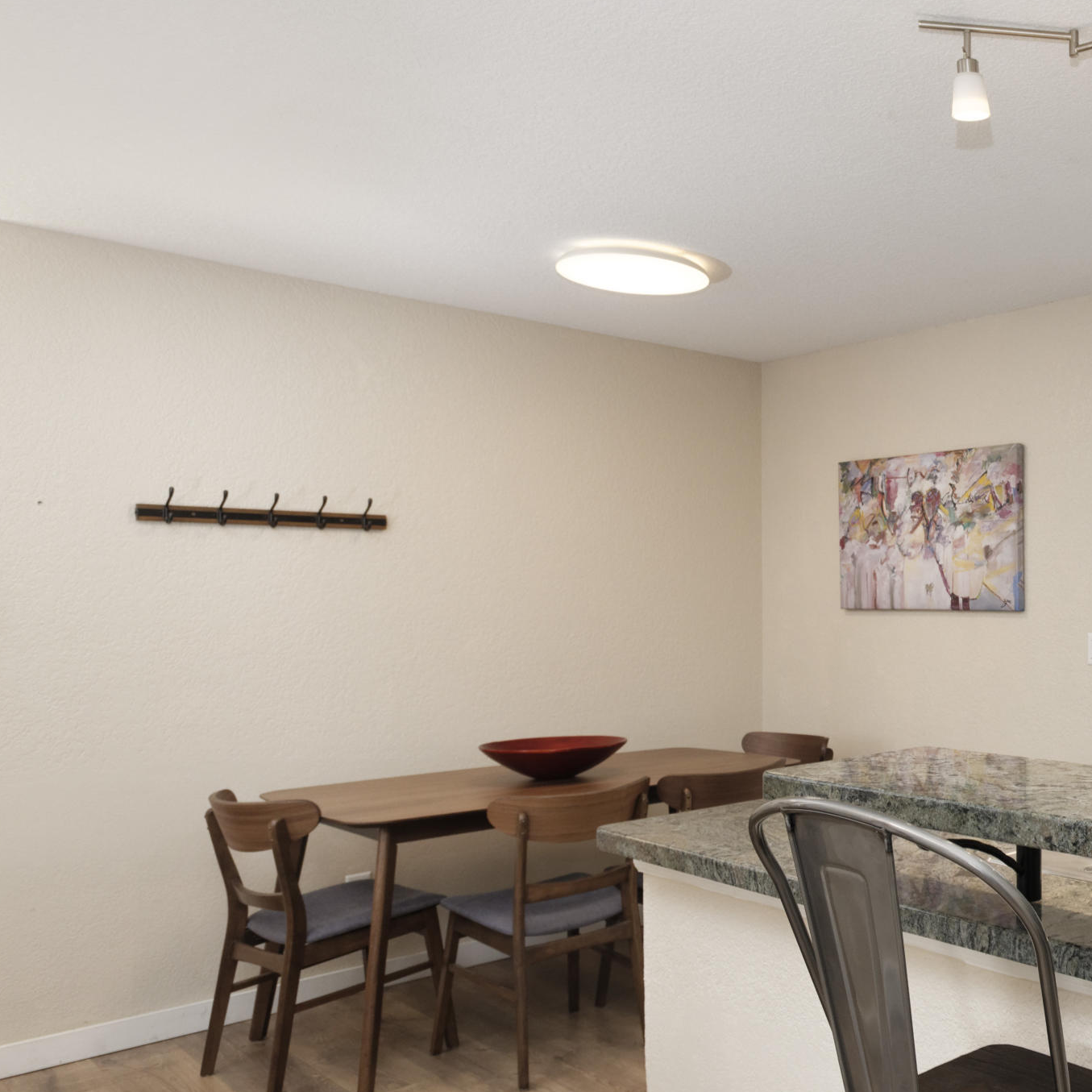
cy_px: 627
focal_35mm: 32
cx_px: 1094
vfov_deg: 50.9
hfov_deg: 43.7
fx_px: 1142
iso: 1250
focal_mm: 17
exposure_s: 1/25
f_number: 7.1
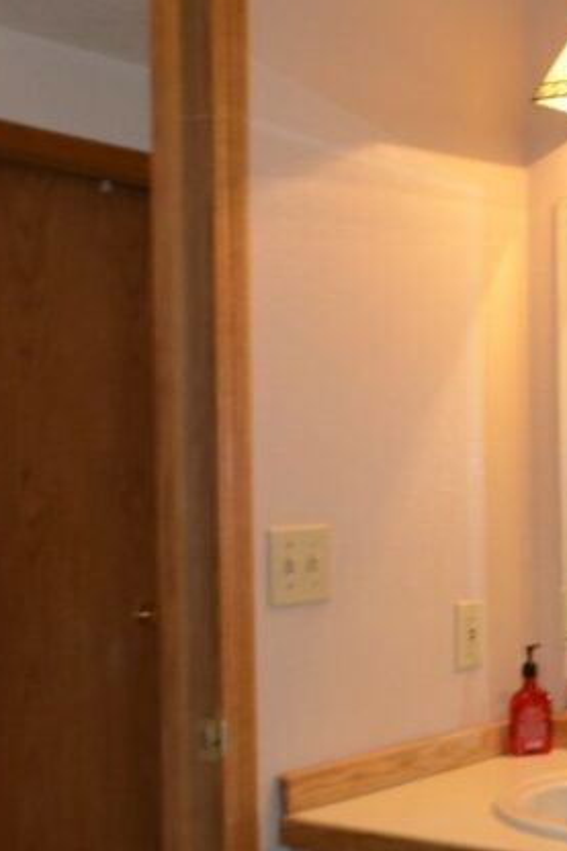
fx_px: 1395
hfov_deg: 21.0
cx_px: 729
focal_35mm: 59
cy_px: 498
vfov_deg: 33.9
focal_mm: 16
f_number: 3.5
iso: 400
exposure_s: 1/60
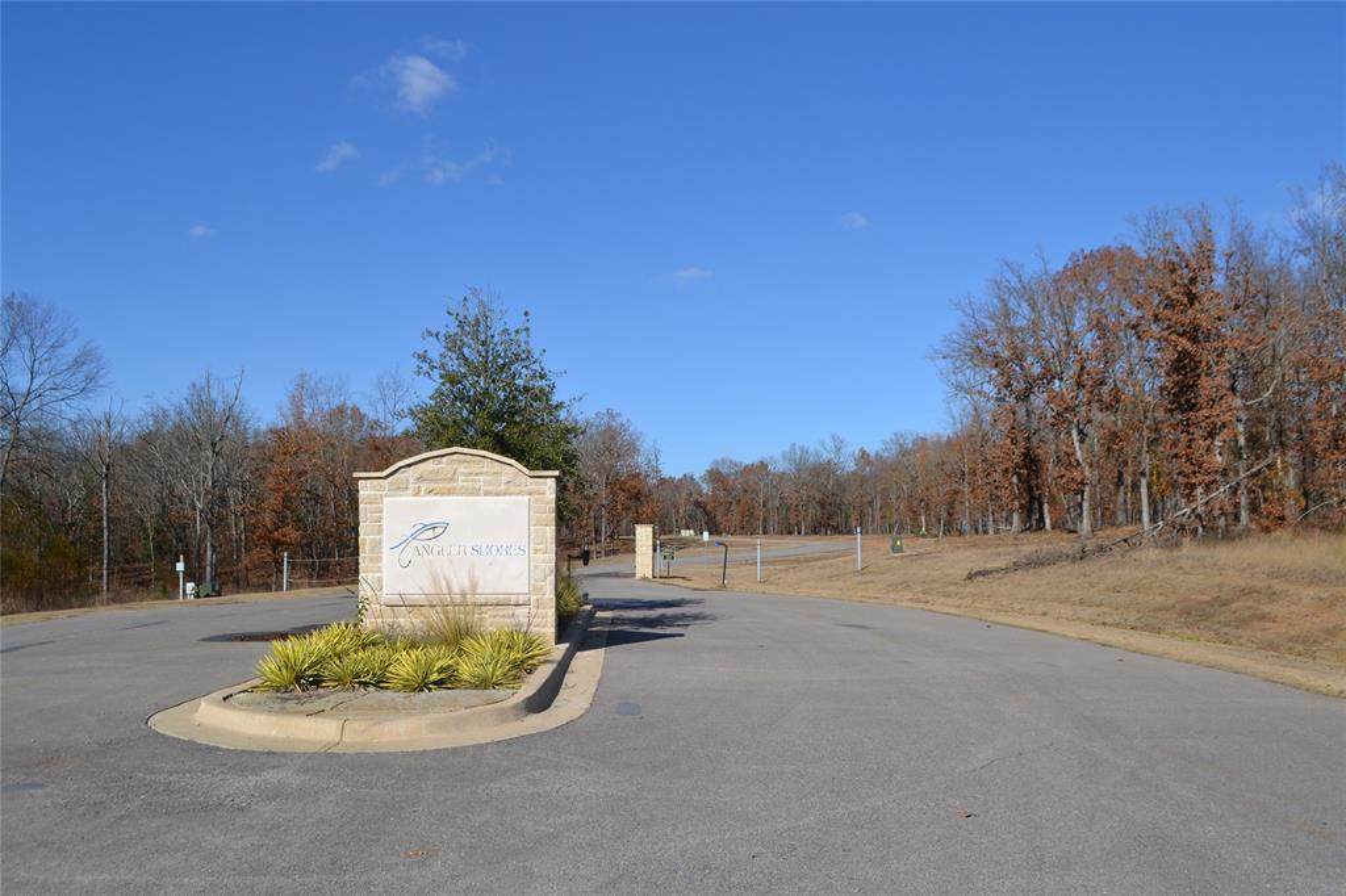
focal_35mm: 27
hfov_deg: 67.4
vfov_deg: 47.9
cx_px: 673
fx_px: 1009
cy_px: 448
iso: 100
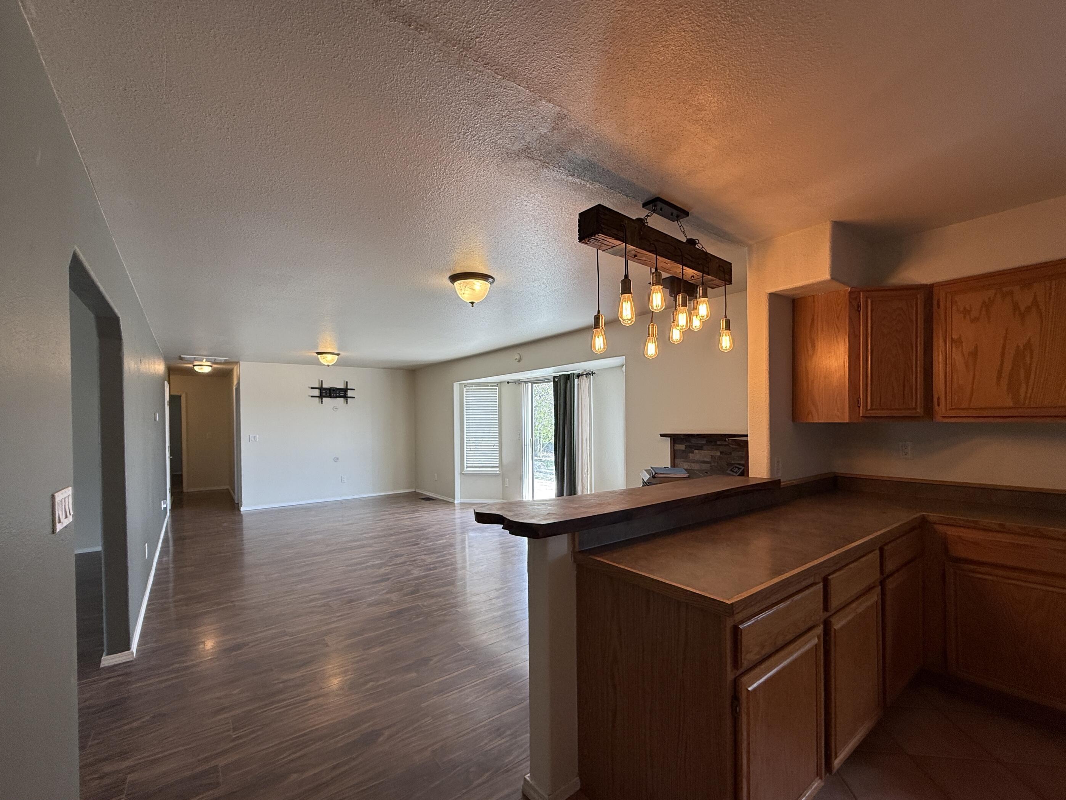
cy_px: 421
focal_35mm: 15
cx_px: 535
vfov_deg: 81.7
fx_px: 462
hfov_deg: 98.2
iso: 80
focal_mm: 2.22
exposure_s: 1/120
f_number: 2.2
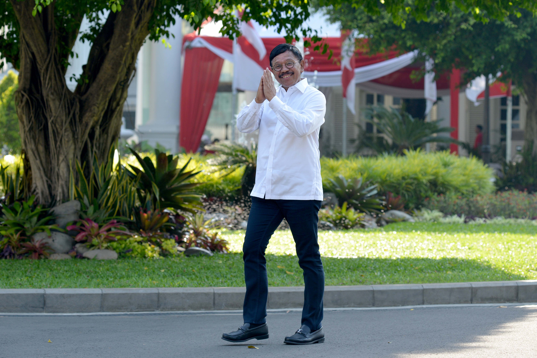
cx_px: 268
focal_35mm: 135
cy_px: 179
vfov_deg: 10.2
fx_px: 2014
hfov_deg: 15.2
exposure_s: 1/400
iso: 400
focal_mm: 135
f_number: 5.6
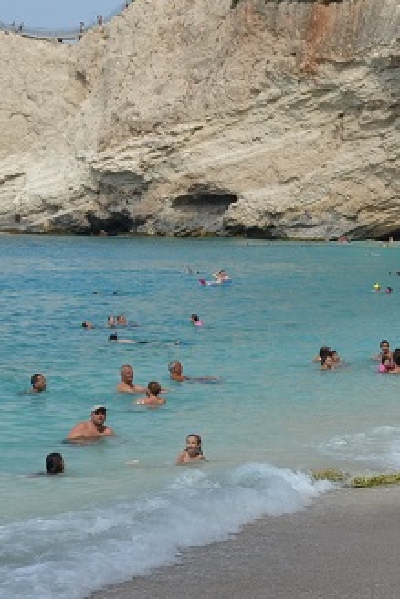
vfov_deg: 17.6
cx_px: 548
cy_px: 481
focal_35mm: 115
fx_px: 1914
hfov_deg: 11.6
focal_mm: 18
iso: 250
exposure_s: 1/350
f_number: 6.7
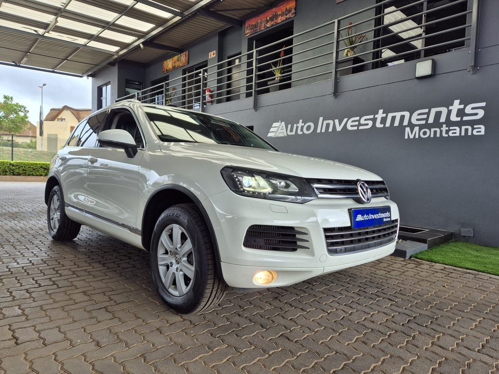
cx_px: 250
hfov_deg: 73.9
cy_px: 187
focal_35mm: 23
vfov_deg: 58.9
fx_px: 332
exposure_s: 1/180
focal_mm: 5.4
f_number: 1.8
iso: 32
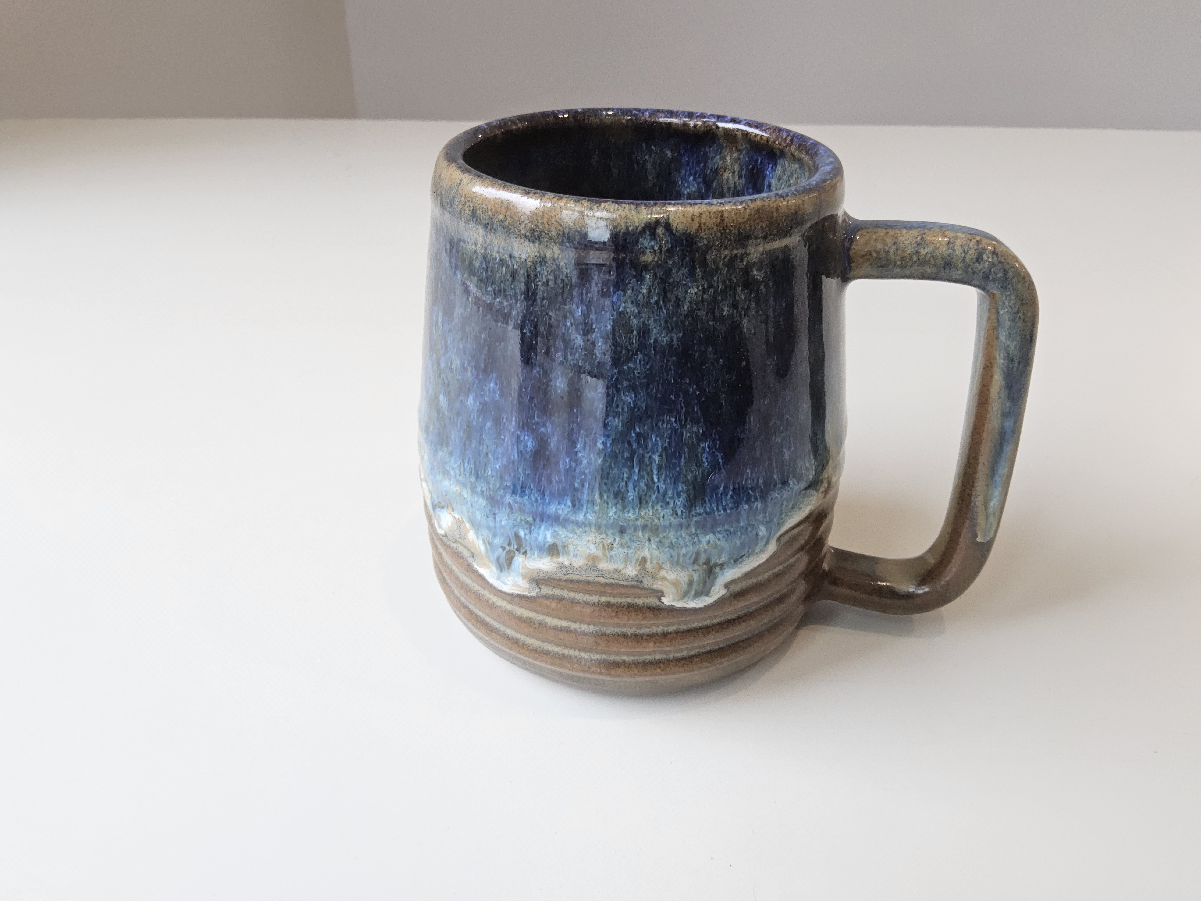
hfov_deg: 73.9
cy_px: 450
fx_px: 798
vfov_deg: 58.9
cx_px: 600
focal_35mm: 23
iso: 320
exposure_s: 1/120
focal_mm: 3.08
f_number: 2
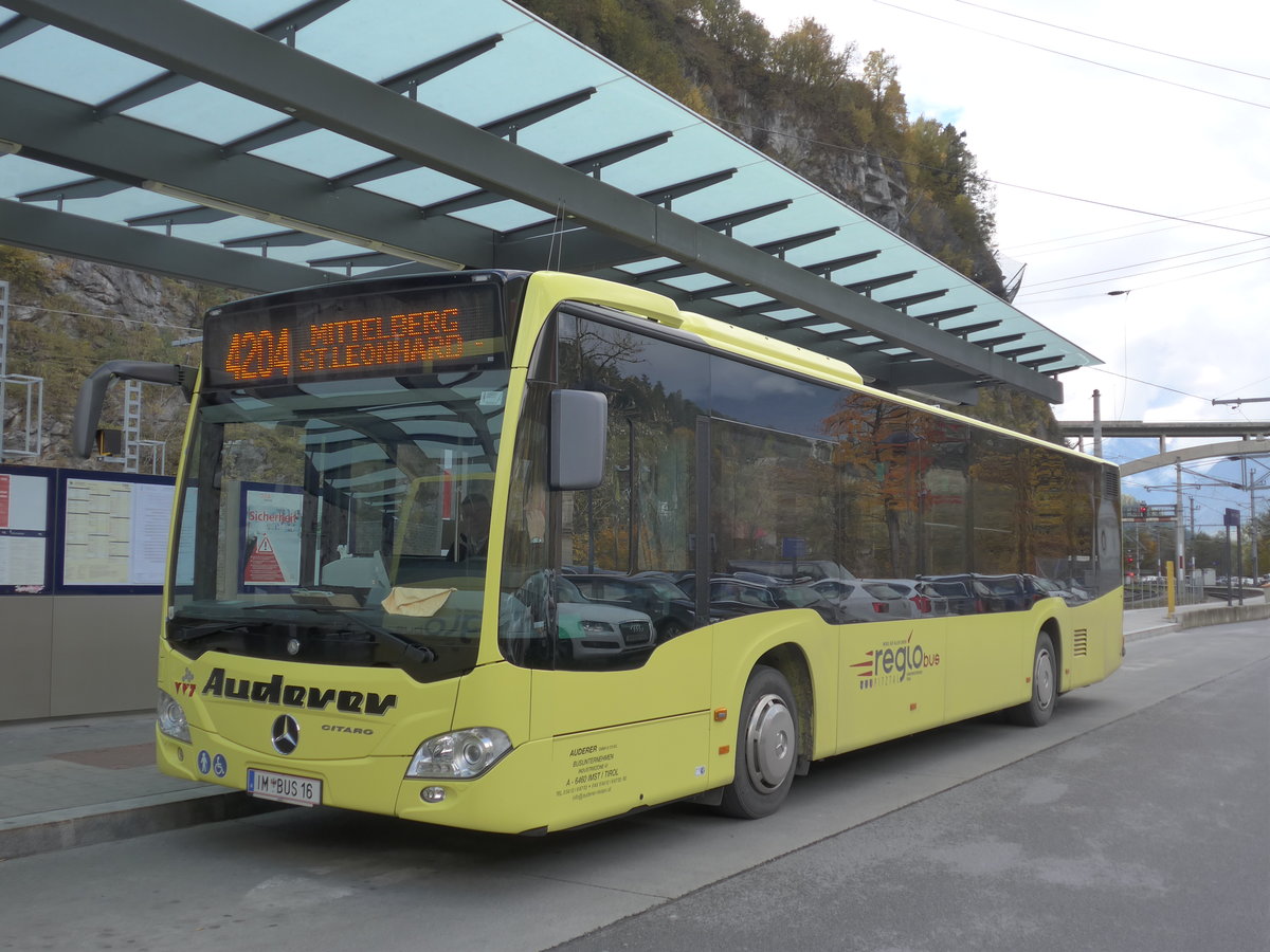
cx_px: 635
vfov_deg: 39.7
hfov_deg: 51.4
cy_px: 476
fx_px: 1321
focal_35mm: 36
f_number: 2.4
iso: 160
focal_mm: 7.5
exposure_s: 1/640
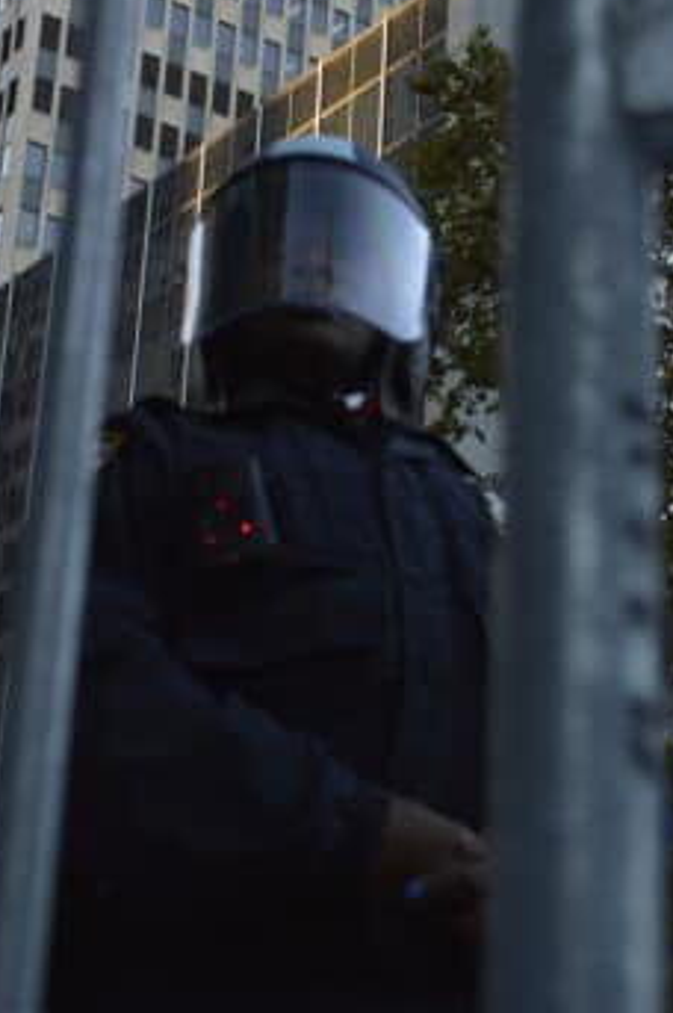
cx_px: 308
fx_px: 2360
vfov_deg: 24.1
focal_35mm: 84
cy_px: 319
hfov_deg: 16.2
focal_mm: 32
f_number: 5.6
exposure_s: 1/100
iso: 200
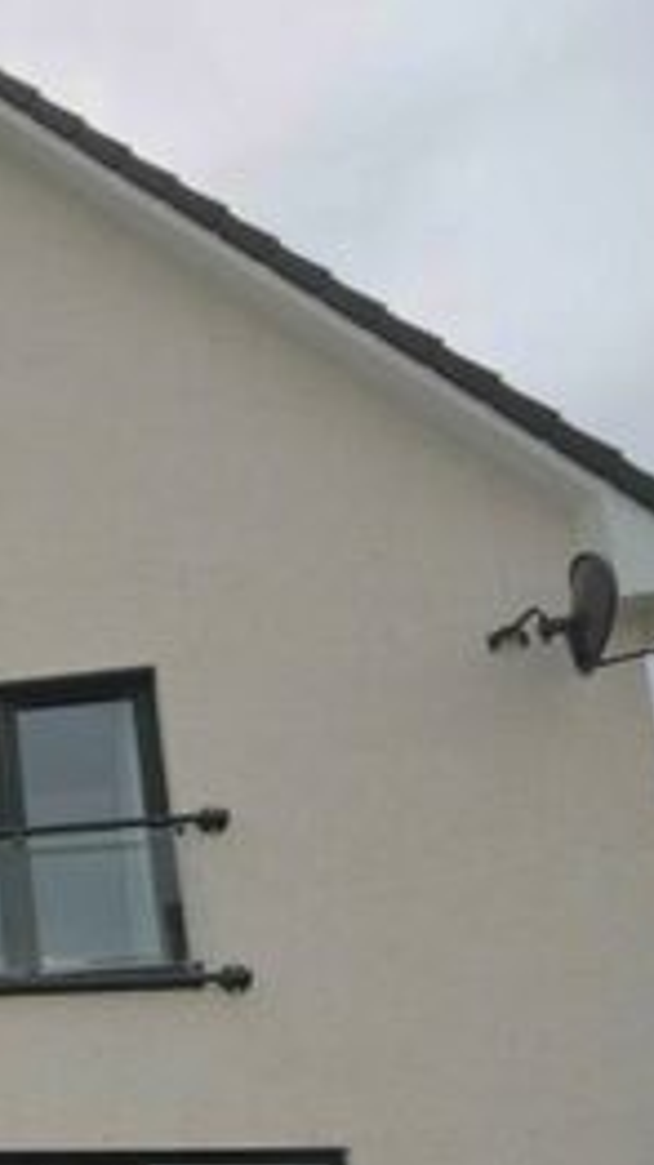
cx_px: -654
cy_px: 923
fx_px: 1297
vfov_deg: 46.0
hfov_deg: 18.5
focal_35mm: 42
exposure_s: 1/250
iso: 100
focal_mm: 10
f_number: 6.3
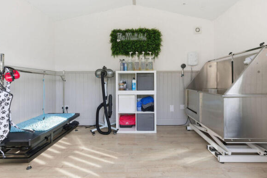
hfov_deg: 90.0
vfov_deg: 67.2
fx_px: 133
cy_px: 81
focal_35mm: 18
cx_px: 136
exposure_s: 1/60
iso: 100
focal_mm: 16
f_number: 8
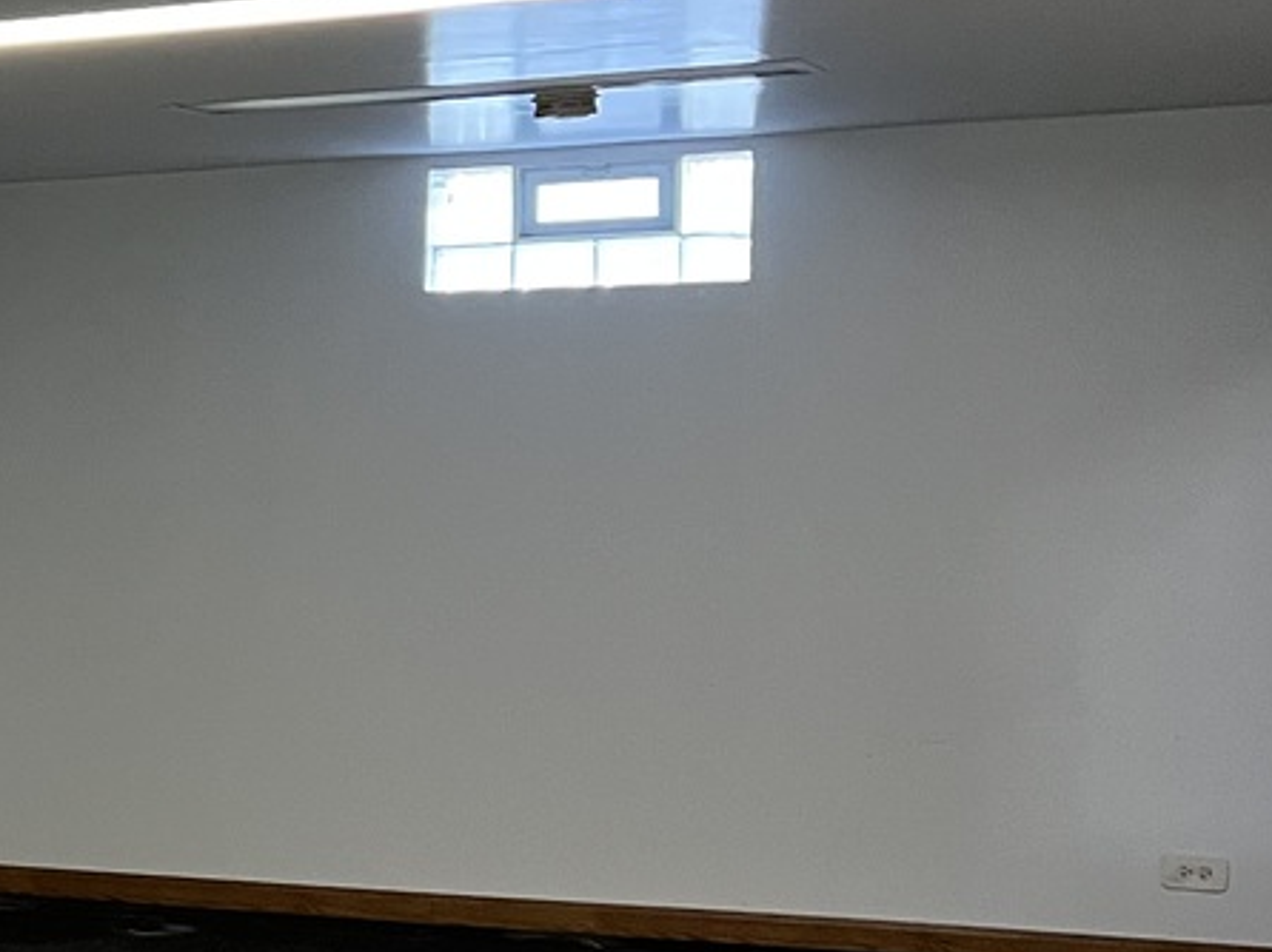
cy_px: 698
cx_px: -528
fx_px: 3085
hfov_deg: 20.6
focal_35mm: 84
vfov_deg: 17.5
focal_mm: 5.7
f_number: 1.5
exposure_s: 1/60
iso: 250
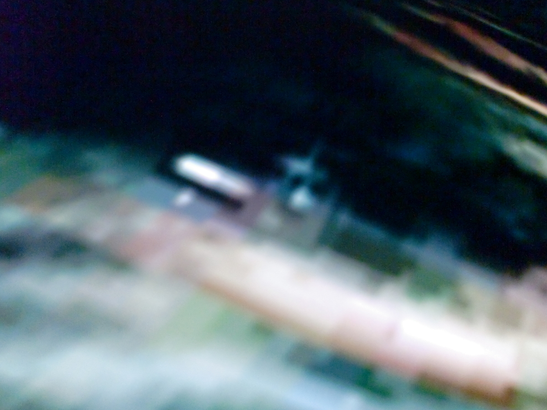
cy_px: 205
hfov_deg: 52.6
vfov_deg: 40.7
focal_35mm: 35
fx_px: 553
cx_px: 274
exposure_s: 1/60
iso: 800
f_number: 3.1
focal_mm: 6.3
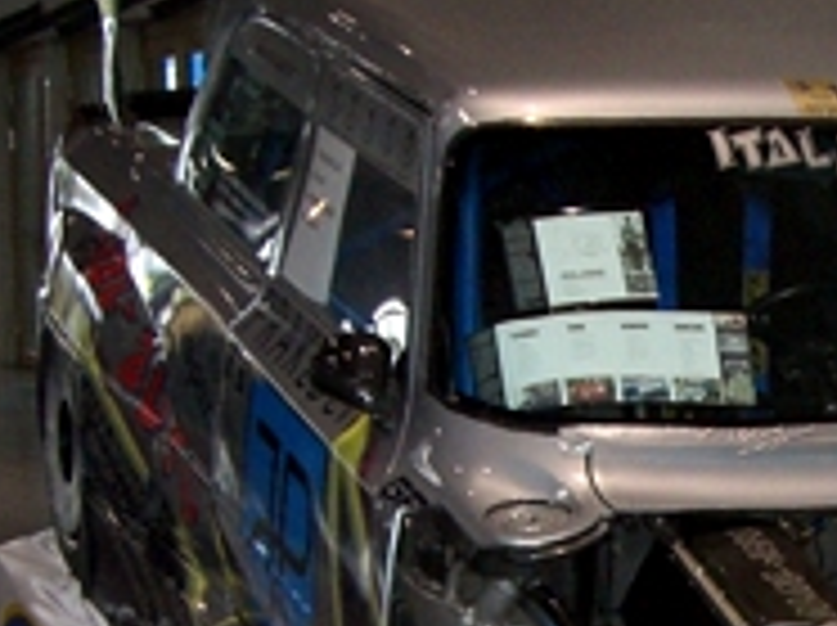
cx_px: 945
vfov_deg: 11.0
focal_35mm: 131
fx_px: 3163
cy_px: 788
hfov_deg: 14.7
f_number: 2.7
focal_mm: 6.2
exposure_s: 1/60
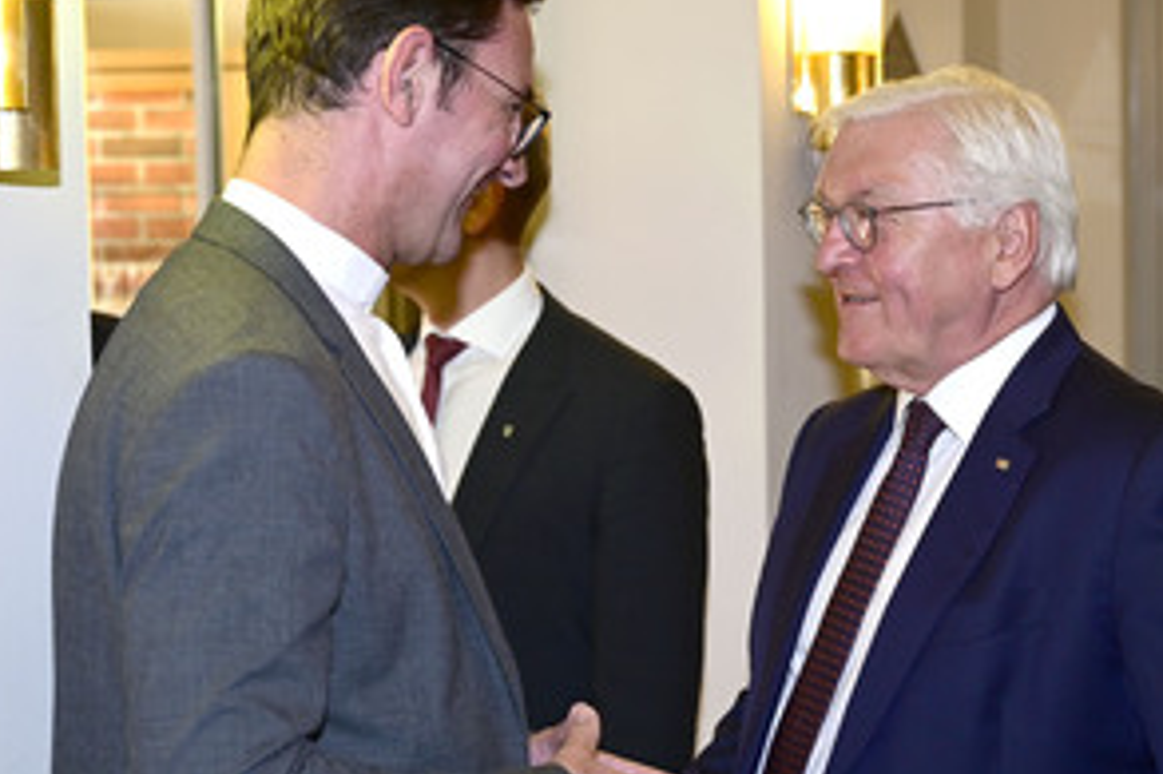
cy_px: 389
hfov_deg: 27.3
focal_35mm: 74
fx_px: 2389
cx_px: 653
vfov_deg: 18.4
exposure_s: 1/200
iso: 1000
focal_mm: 48
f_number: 4
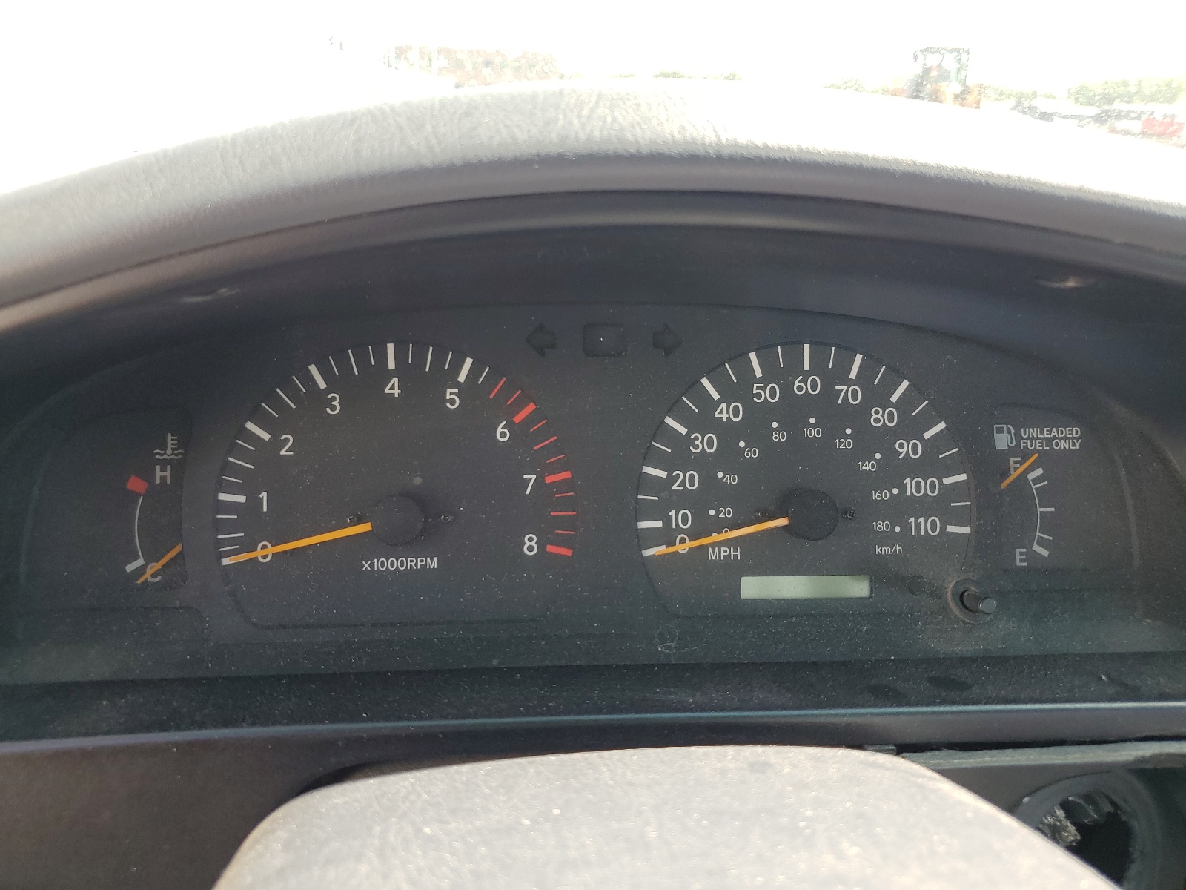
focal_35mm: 26
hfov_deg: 67.3
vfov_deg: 53.1
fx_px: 891
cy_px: 445
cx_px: 593
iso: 50
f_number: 1.5
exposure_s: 1/312
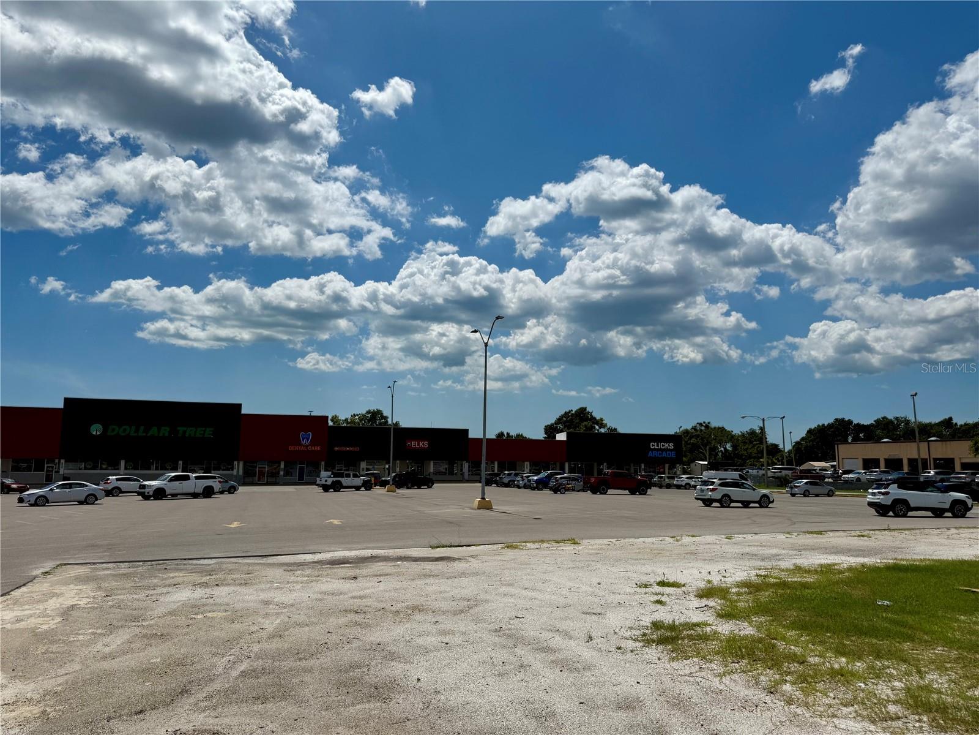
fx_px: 679
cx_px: 490
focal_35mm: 24
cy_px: 368
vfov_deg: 56.8
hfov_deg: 71.6
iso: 64
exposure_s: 1/14286
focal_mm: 6.76
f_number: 1.78
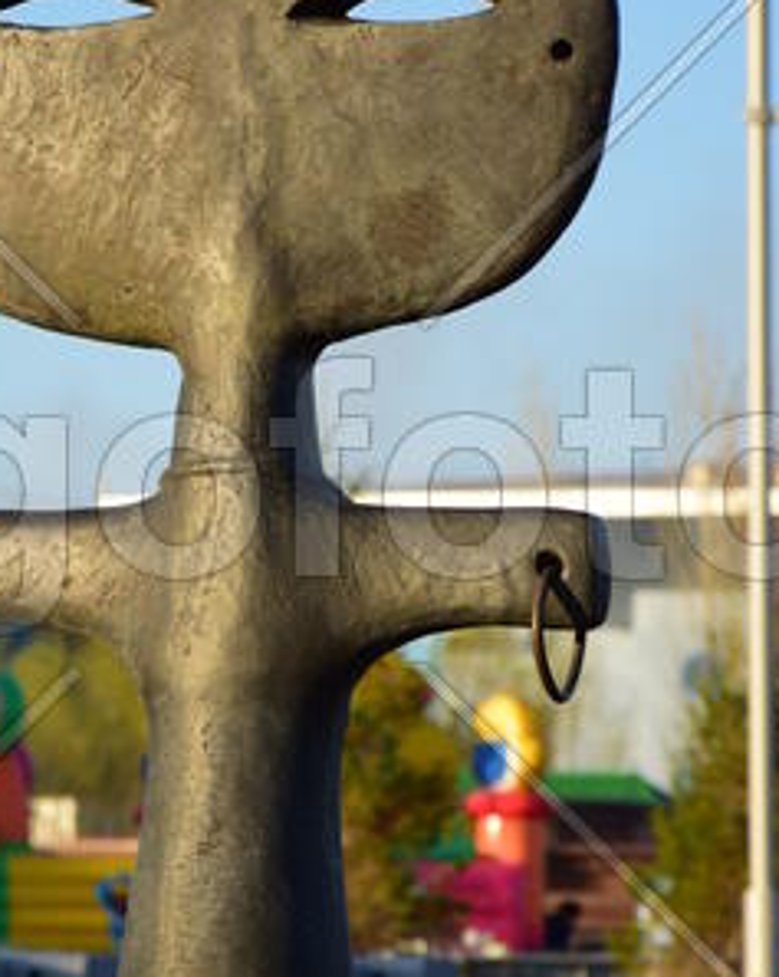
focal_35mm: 289
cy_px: 497
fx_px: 8339
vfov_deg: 6.7
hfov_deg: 5.3
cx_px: 248
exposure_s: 1/200
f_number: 5.6
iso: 100
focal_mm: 105
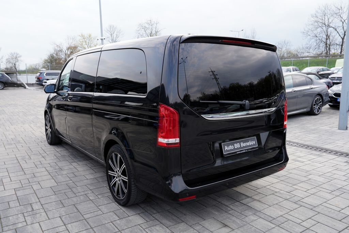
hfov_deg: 63.7
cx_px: 174
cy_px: 116
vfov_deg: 45.0
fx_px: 281
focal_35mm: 29
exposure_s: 1/100
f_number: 5
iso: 100
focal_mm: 29
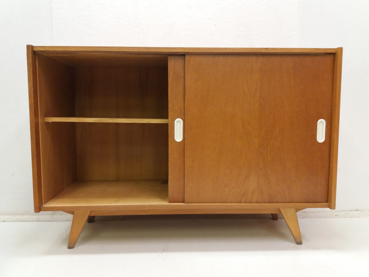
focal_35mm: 28
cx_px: 184
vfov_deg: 49.7
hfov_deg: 63.4
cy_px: 138
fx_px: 298
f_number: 1.9
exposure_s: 1/25
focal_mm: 3.7
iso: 160
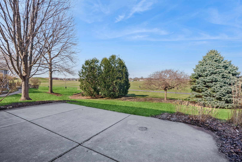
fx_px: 114
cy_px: 81
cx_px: 121
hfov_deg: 93.3
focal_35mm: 17
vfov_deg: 70.5
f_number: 11
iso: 400
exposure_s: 1/100
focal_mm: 17
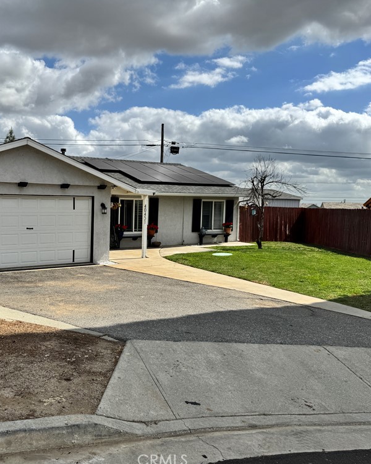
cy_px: 231
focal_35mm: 32
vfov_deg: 55.7
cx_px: 94
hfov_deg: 44.3
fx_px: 439
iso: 80
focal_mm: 6.76
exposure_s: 1/7937
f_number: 1.78
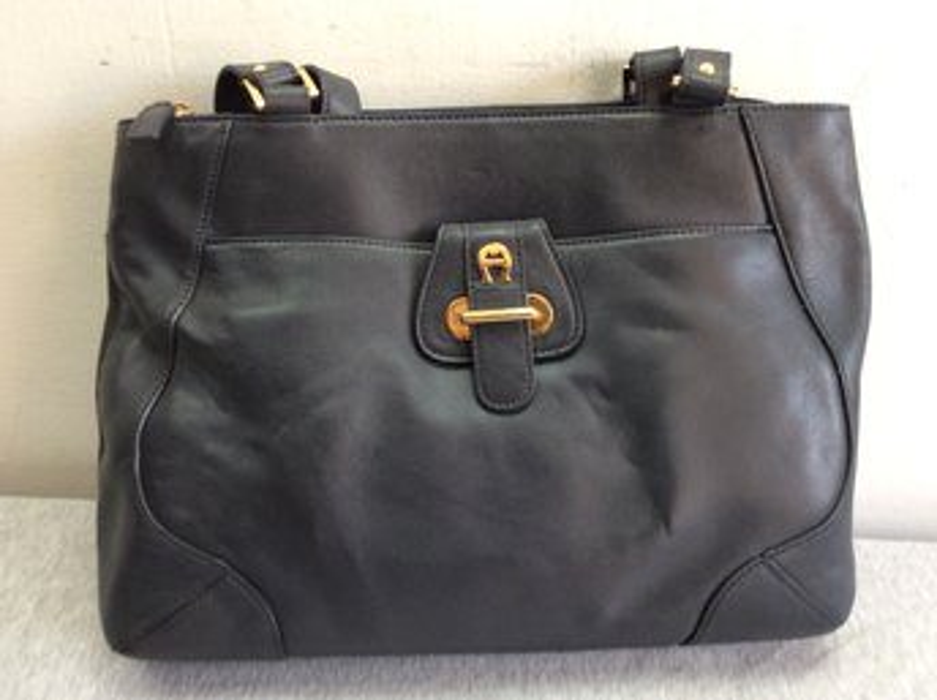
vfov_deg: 44.1
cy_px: 350
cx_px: 468
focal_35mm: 32
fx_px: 865
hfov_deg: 56.9
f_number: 2.4
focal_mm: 3.3
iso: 50
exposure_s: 1/24
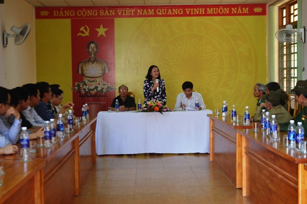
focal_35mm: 54
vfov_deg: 25.0
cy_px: 102
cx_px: 154
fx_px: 460
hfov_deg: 36.9
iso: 1600
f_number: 5
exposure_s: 1/100
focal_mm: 36
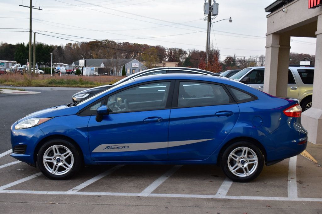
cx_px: 161
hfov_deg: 43.6
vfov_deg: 29.8
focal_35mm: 45
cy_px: 107
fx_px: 402
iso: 450
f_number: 6.3
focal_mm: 30
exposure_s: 1/15
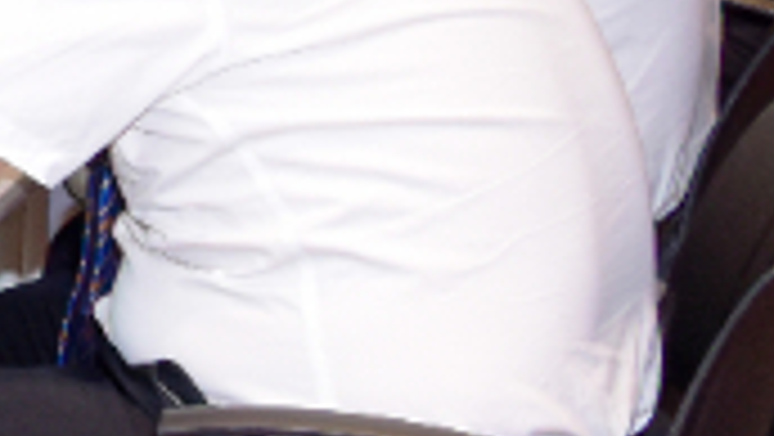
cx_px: -1602
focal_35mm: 187
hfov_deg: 9.1
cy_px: -751
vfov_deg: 6.1
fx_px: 3840
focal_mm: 24
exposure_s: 1/60
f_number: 7.1
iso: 800
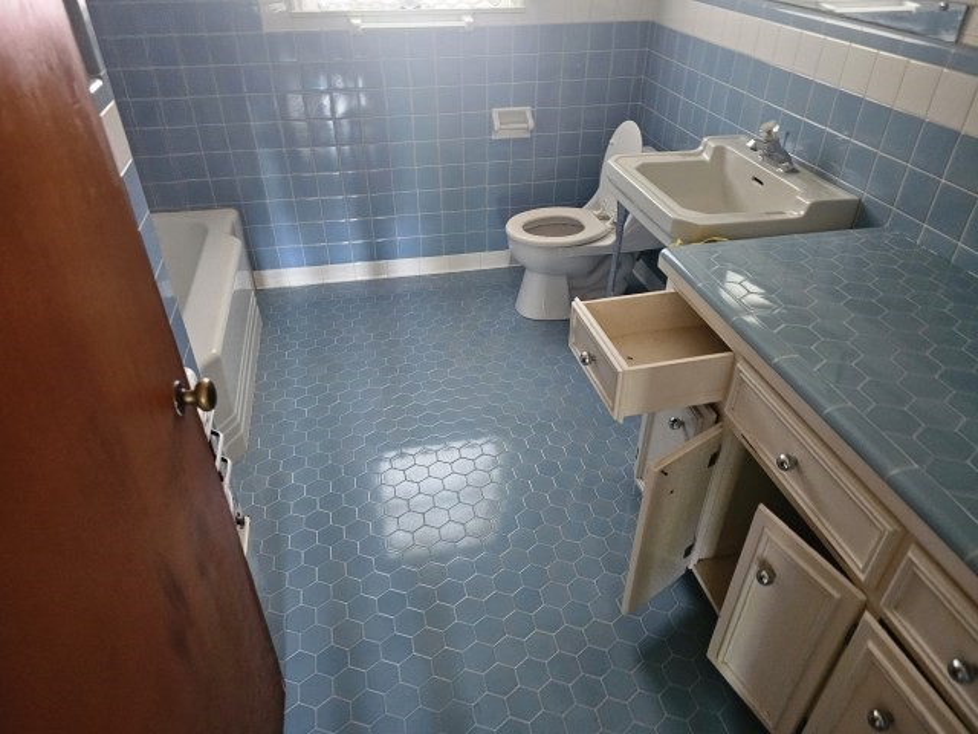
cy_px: 367
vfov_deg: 58.9
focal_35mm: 23
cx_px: 489
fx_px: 650
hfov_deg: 73.9
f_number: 1.7
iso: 640
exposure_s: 1/24
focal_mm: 6.3
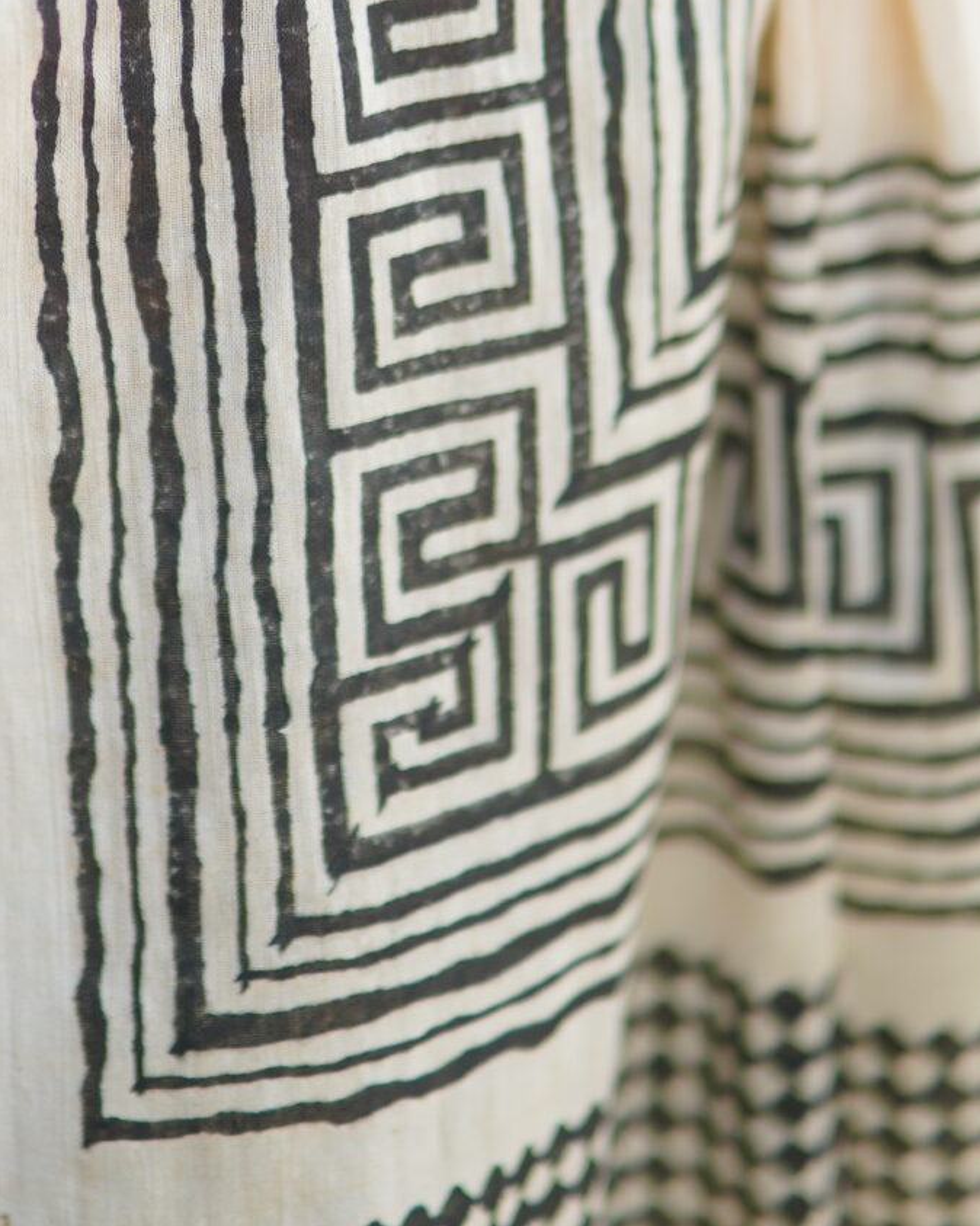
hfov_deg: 7.2
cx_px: 64
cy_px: -92
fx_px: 7725
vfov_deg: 9.0
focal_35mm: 213
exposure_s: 1/1250
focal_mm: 85
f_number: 1.4
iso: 200
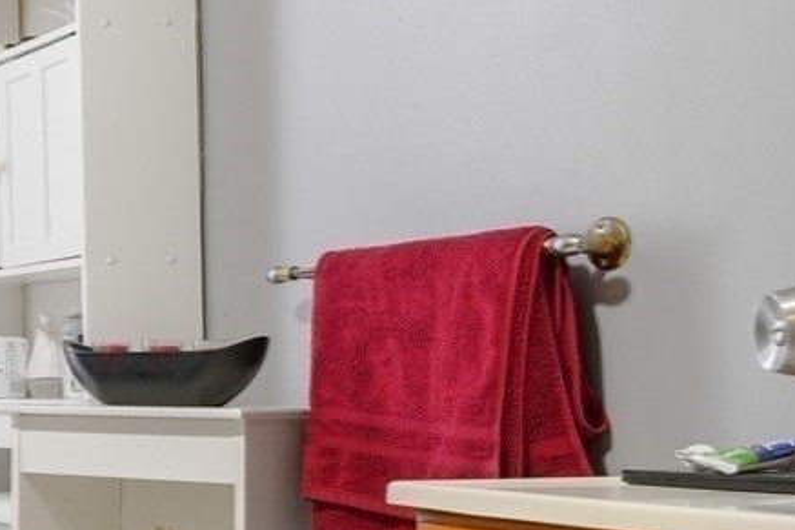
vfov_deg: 18.1
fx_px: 1656
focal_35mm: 75
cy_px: 395
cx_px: -824
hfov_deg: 17.9
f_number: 8
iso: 250
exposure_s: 1/3
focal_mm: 16
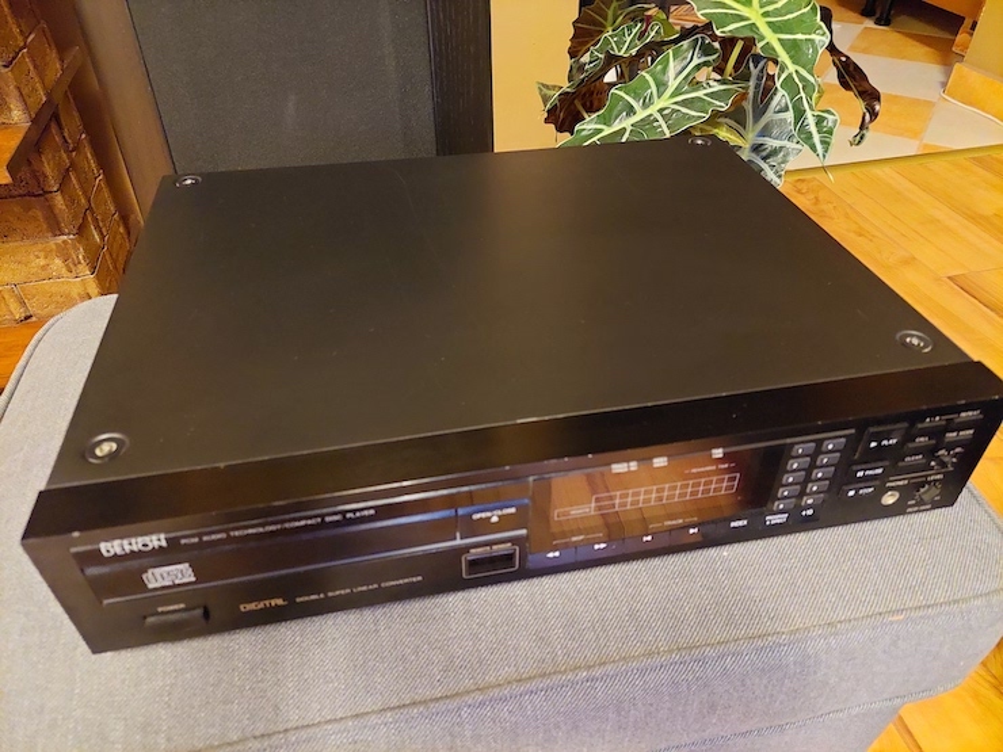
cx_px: 502
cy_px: 376
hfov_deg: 71.6
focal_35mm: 24
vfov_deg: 56.8
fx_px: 695
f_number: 1.8
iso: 2000
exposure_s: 1/14
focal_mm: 5.23
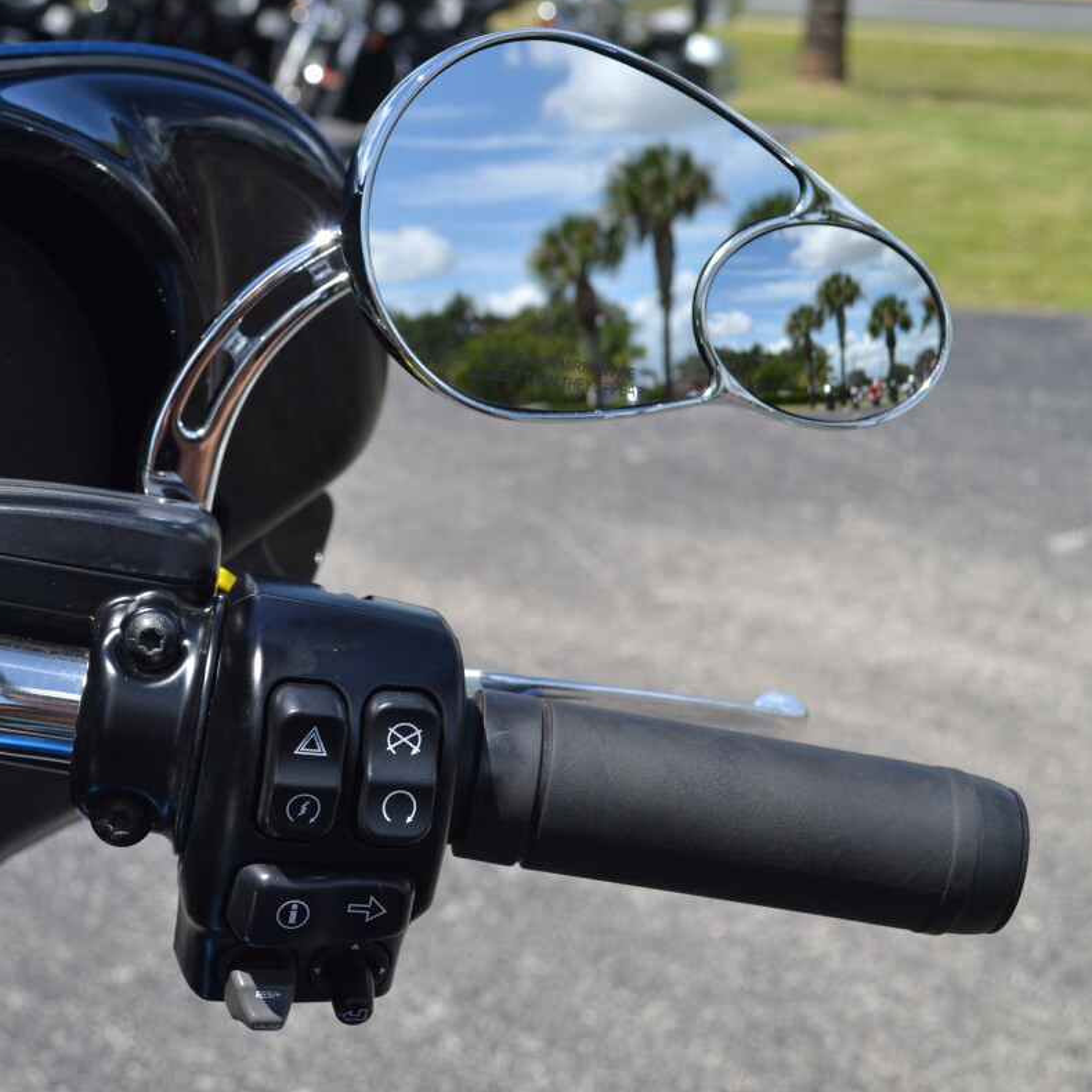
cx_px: 343
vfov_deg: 27.7
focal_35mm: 62
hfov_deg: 27.5
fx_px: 2213
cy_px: 540
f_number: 8
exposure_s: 1/250
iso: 100
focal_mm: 32
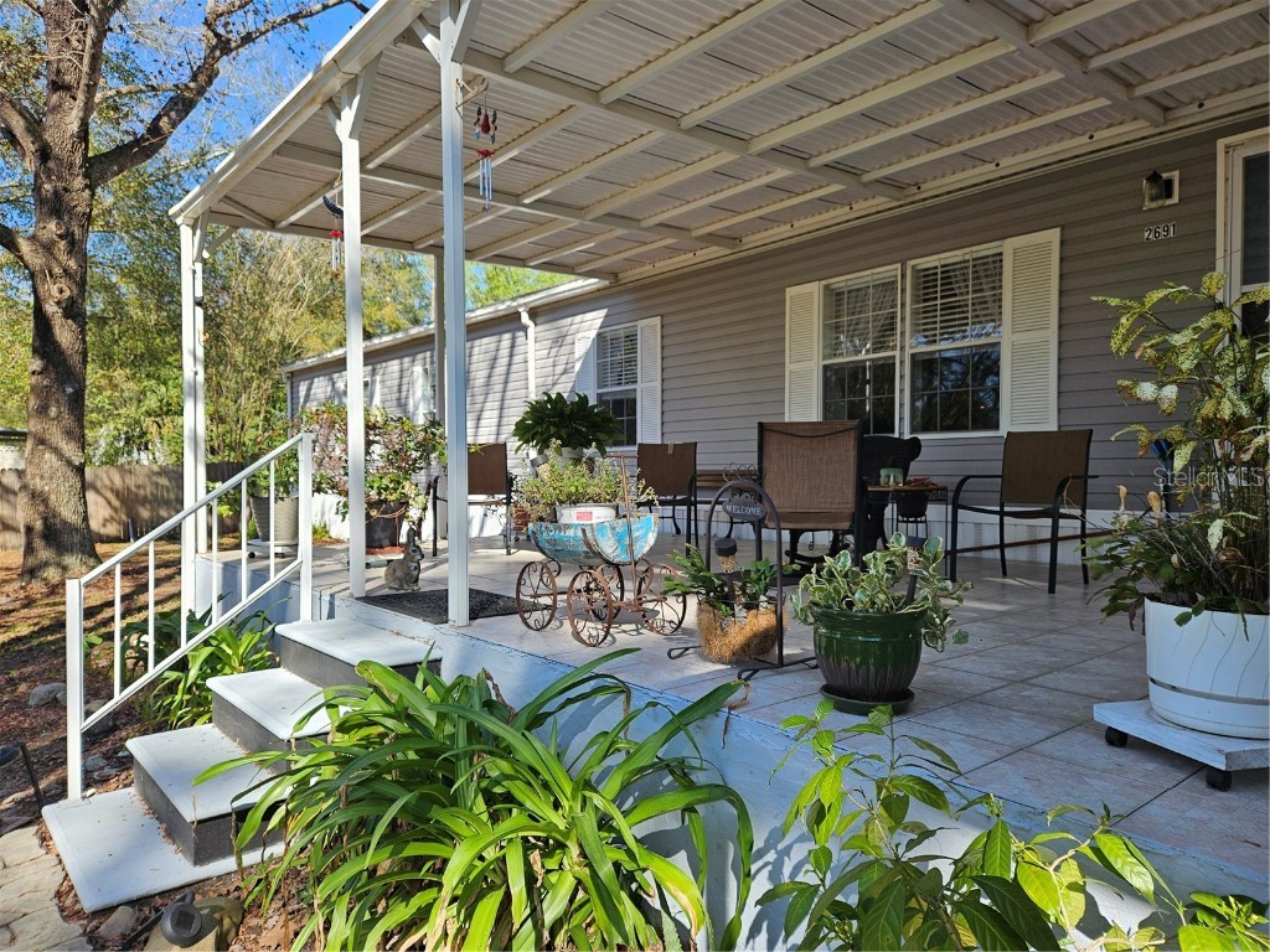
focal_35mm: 23
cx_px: 635
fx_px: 844
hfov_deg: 73.9
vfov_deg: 58.9
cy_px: 476
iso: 25
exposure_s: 1/569
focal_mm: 5.4
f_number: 1.8
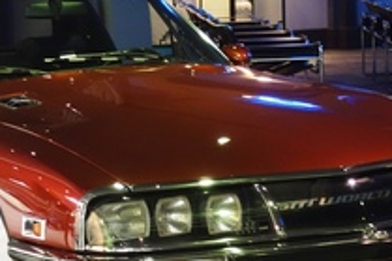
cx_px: 17
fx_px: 1654
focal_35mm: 152
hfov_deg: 13.4
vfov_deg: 9.0
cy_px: 69
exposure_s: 1/15
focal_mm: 19.53
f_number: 3.5
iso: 800
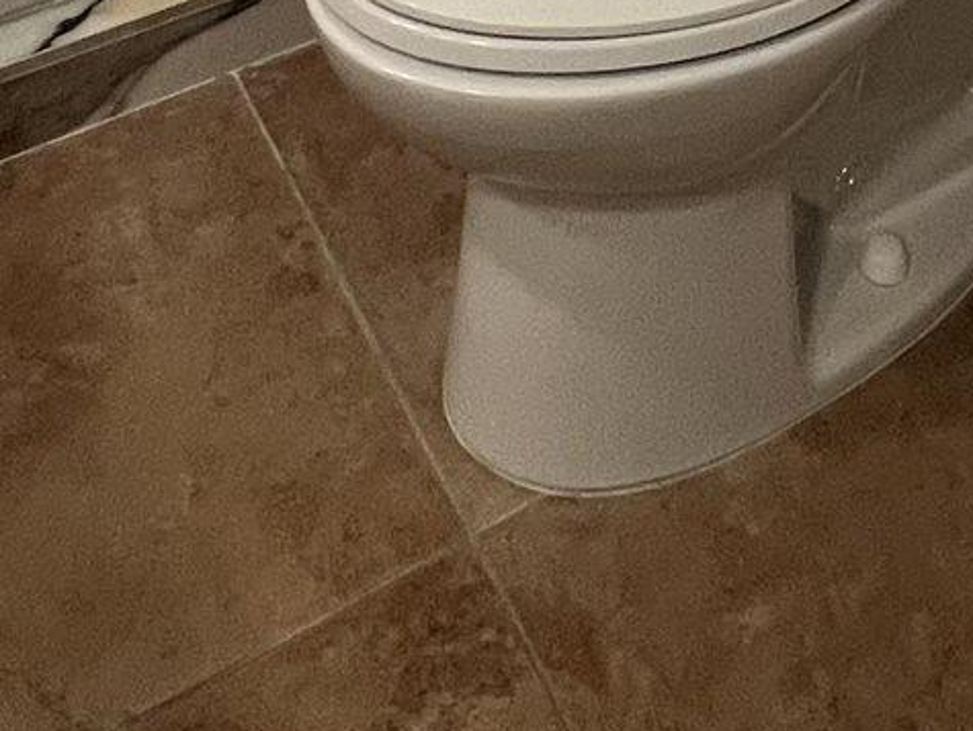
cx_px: 623
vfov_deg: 15.9
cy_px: -880
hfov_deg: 30.5
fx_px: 1772
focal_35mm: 63
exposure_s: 1/120
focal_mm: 1.57
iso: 160
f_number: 1.8
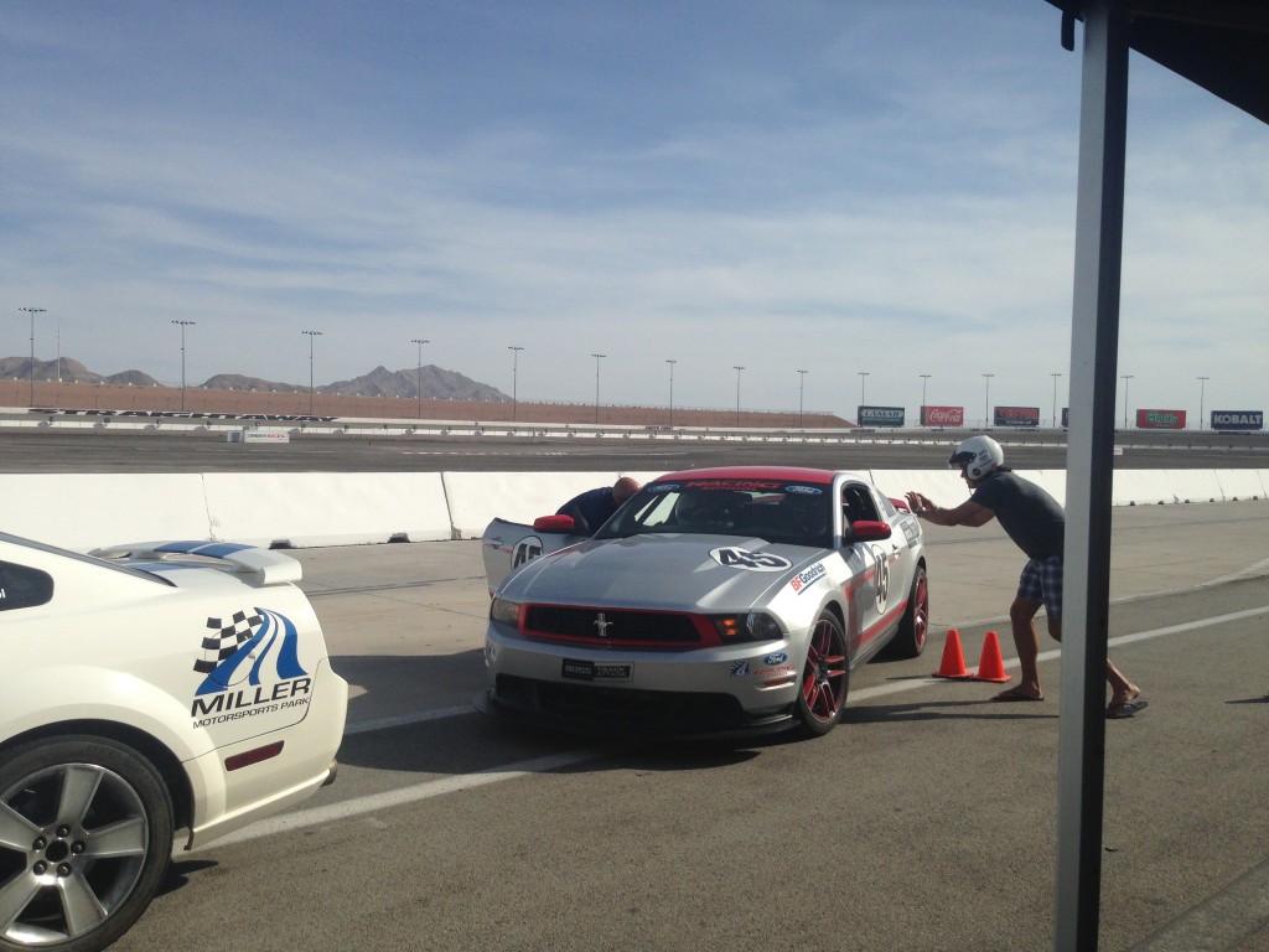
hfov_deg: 55.4
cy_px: 476
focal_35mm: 33
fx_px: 1210
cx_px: 634
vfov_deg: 42.9
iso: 50
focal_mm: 4.12
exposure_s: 1/3390
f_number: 2.4
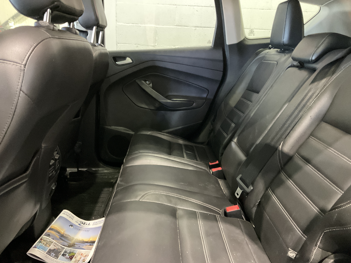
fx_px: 294
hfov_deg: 61.7
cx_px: 176
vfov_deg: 48.2
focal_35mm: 29
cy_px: 132
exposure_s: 1/24
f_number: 1.8
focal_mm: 3
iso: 500
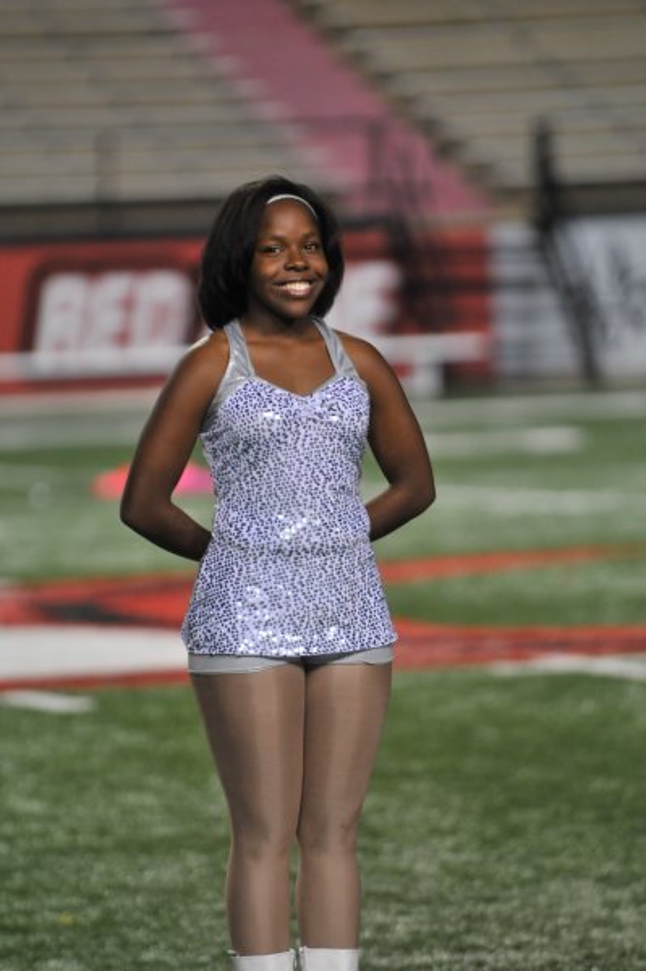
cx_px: 323
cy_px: 486
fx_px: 8088
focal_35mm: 300
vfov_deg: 6.9
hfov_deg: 4.6
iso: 800
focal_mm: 200
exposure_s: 1/400
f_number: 2.8
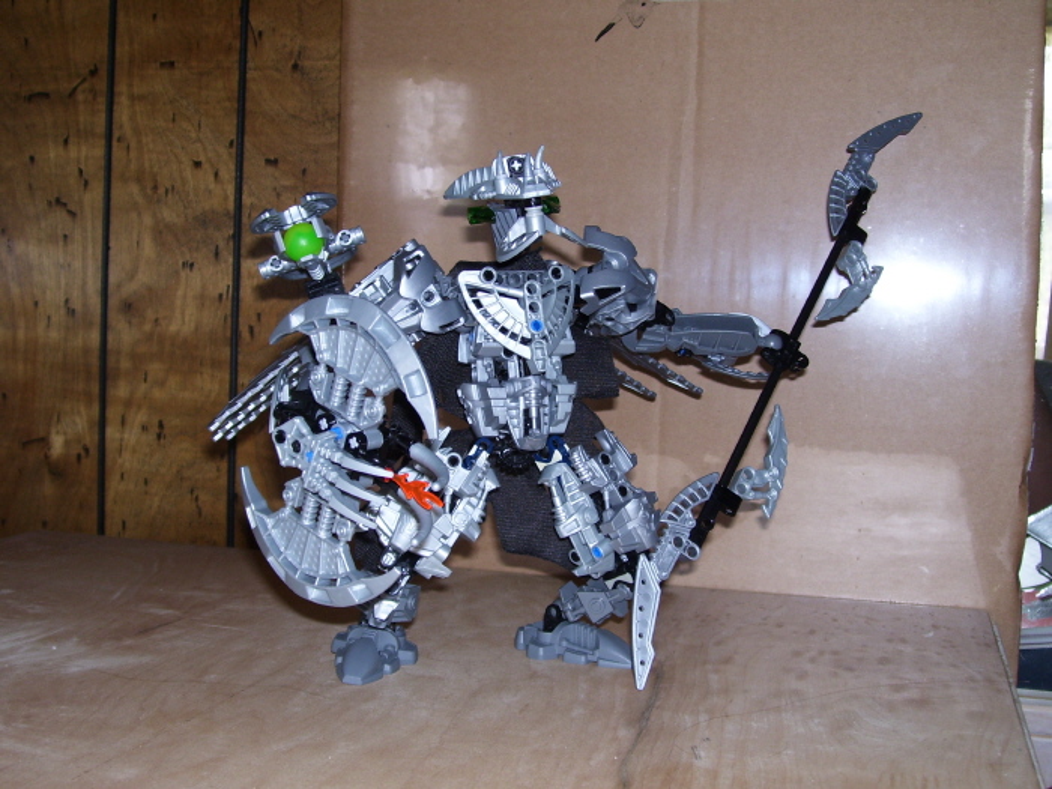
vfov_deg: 31.5
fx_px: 1398
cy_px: 394
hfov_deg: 41.2
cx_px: 526
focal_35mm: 46
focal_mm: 7.6
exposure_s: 1/60
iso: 80
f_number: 3
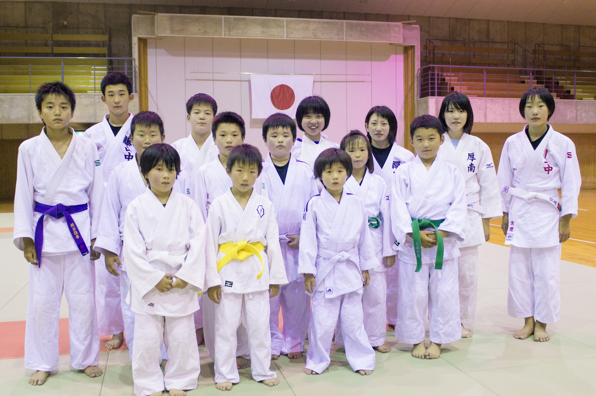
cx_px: 298
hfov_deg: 53.2
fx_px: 595
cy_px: 198
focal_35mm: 36
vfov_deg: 36.8
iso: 2500
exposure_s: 1/125
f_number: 4
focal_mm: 24
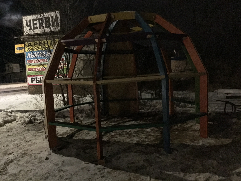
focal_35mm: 31
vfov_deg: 45.4
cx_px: 120
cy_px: 90
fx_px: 216
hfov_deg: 58.4
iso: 800
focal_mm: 3.3
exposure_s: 1/17
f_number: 2.4
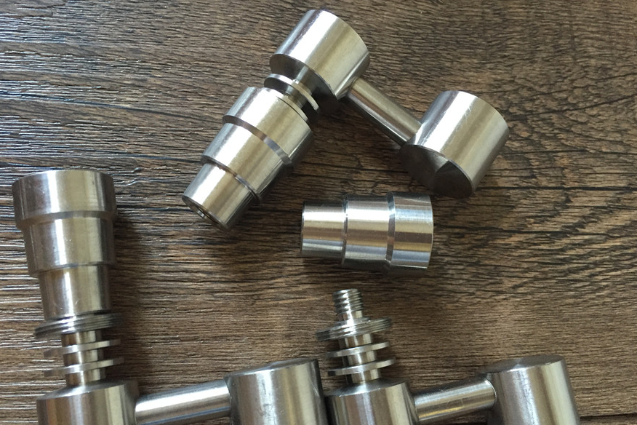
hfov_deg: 60.3
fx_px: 548
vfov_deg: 42.2
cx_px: 313
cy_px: 243
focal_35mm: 31
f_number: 2.2
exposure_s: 1/33
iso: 320
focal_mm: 4.15
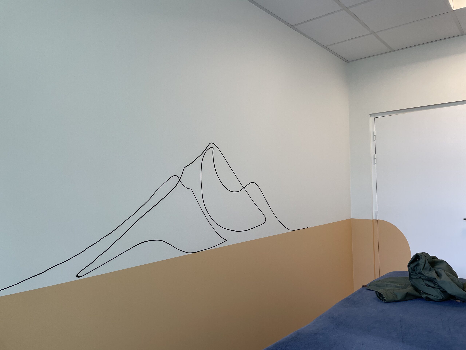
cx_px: 233
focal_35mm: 26
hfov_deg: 67.3
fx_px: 350
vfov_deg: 53.1
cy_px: 175
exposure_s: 1/100
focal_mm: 4.2
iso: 64
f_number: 1.6
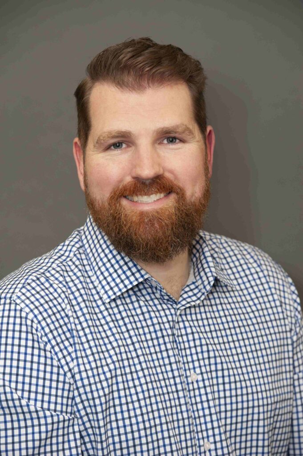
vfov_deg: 15.2
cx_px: 152
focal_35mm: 135
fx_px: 1707
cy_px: 228
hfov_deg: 10.1
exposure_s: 1/250
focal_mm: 135
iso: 800
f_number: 4.5
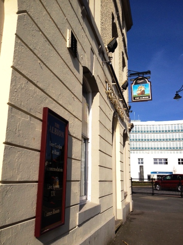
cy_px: 122
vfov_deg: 52.6
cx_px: 92
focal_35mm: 35
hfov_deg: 40.7
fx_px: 247
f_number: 2.4
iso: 64
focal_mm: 4.28
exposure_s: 1/3690
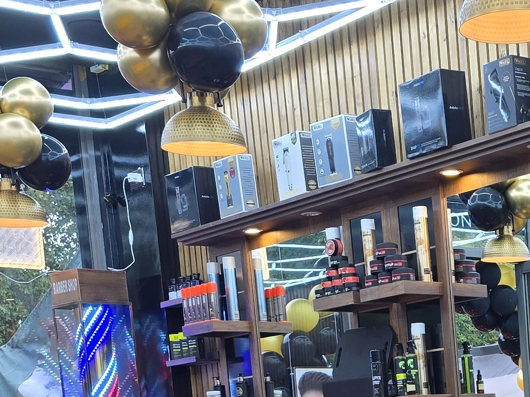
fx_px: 1362
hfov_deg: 21.0
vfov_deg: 15.2
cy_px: 622
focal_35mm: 89
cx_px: 569
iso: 50
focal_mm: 6.3
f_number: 1.7
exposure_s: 1/100
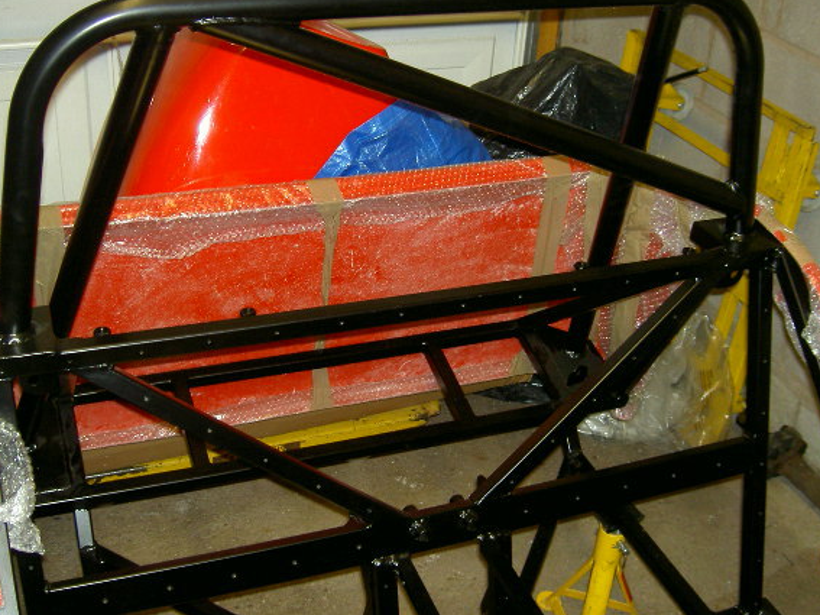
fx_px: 1042
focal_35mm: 44
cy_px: 294
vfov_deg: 32.9
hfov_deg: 42.9
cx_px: 372
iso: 100
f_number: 2.8
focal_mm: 8
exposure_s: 1/59.5
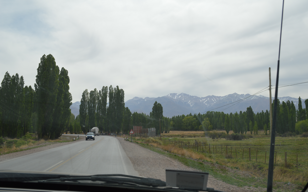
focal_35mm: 37
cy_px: 101
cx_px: 155
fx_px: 311
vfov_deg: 34.4
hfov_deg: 52.7
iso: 100
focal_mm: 24
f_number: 9
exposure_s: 1/320
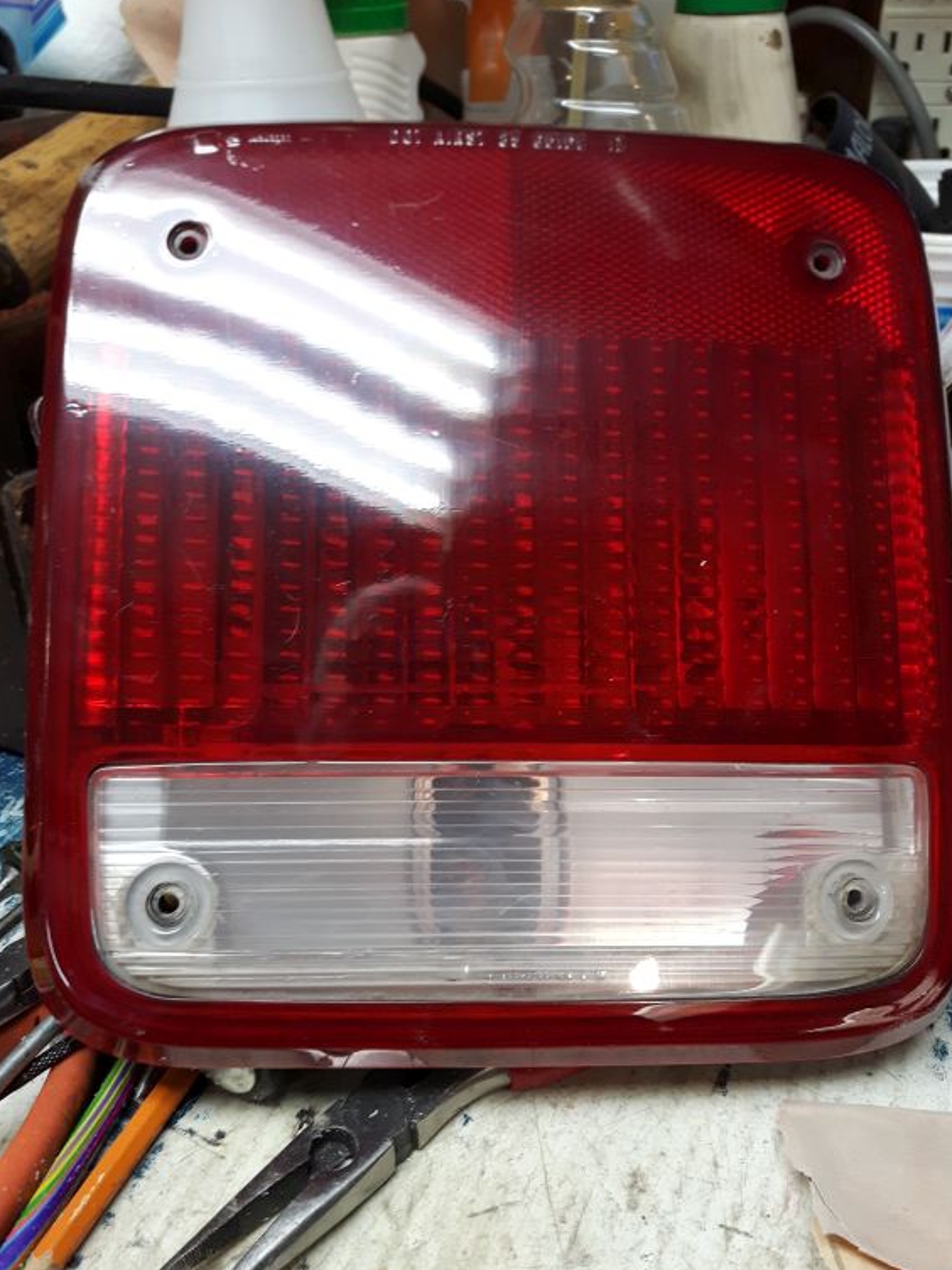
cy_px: 637
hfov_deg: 42.9
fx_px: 1210
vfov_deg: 55.4
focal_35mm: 33
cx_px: 490
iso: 100
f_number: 1.9
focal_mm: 3.7
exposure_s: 1/33
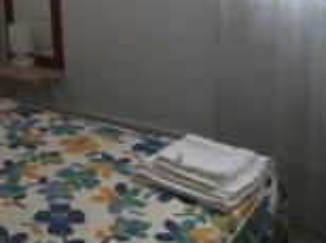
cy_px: 25
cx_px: 8
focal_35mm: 68
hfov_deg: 27.2
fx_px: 639
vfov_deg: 21.1
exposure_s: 1/100
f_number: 2.2
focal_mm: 4.15
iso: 50
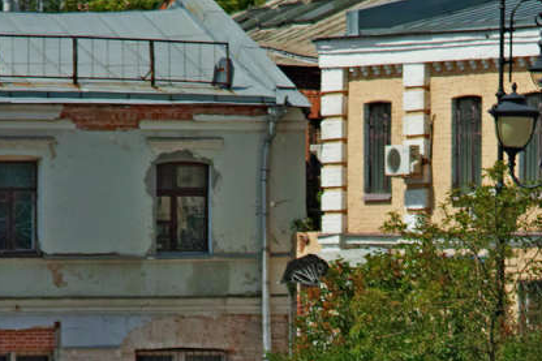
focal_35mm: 428
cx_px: 214
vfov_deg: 3.2
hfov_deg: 4.8
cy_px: 468
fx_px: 6448
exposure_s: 1/500
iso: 100
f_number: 8
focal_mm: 99
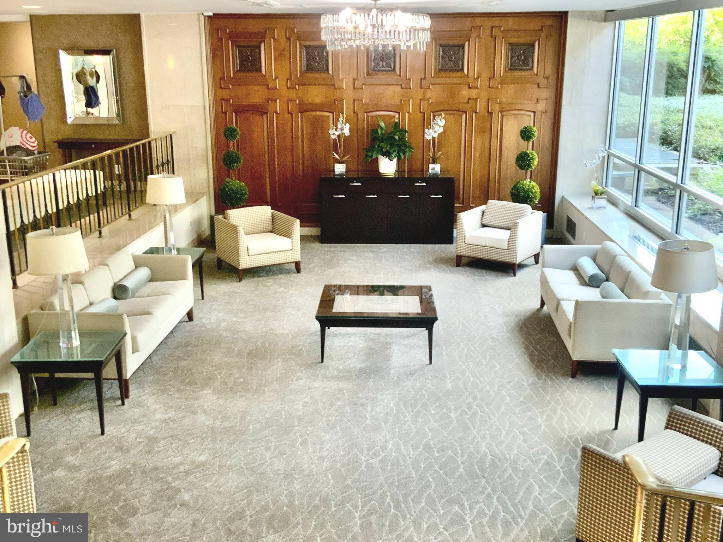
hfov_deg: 61.7
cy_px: 271
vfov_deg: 48.2
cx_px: 362
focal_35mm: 29
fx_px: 606
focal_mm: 3
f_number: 1.8
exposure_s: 1/60
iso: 80
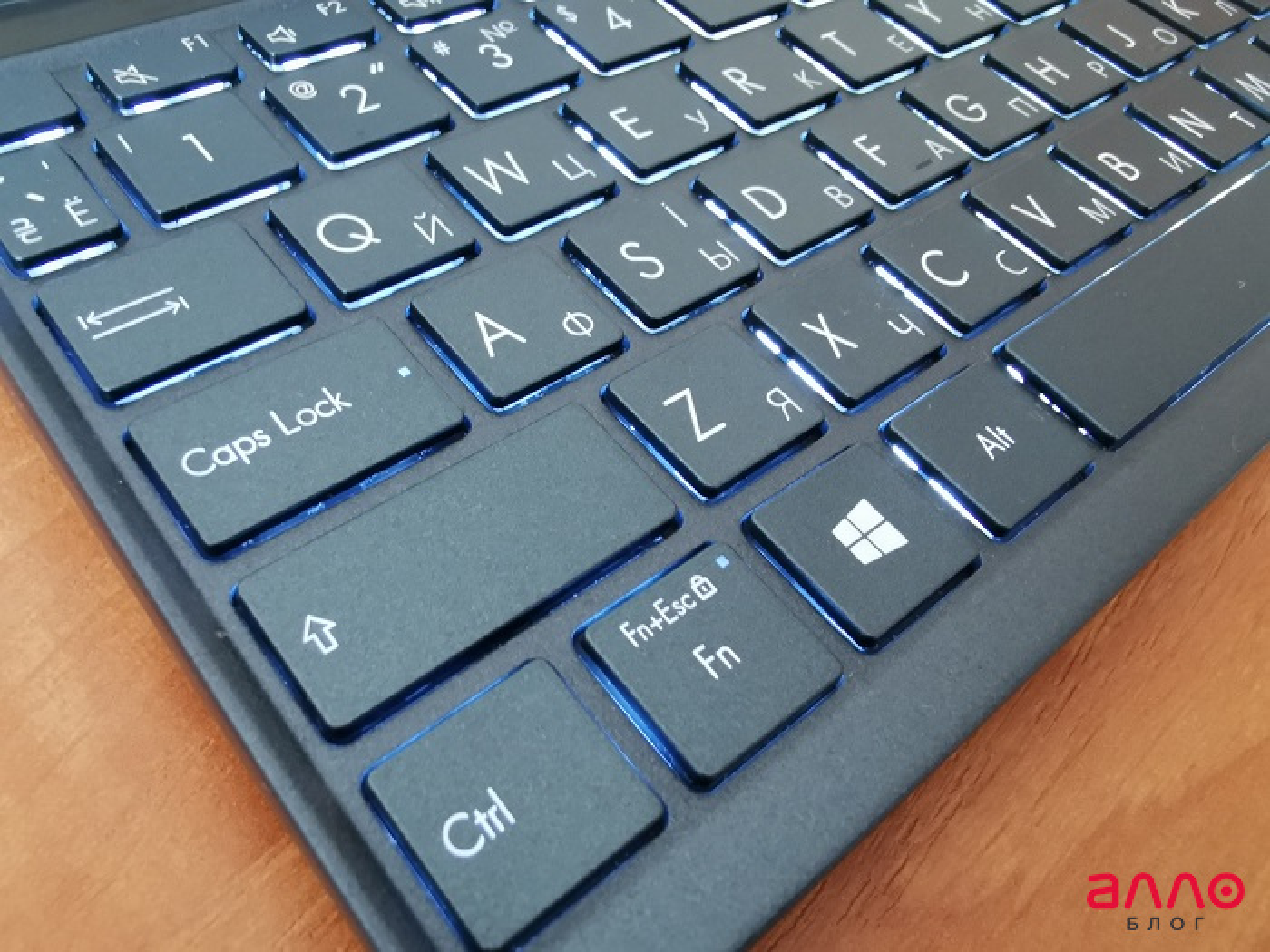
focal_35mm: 26
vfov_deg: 53.1
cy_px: 476
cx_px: 635
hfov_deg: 67.3
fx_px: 954
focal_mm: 2.35
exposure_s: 1/20
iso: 640
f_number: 2.2
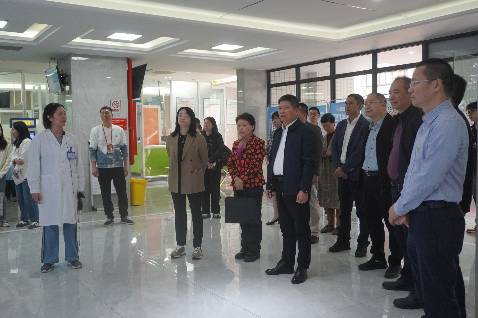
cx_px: 239
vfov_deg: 36.9
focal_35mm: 36
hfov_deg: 53.1
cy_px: 159
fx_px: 478
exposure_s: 1/160
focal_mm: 24
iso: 1000
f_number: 4.5
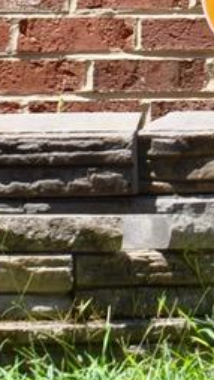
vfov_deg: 2.6
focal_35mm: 834
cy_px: -527
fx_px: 8408
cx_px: 1368
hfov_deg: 1.4
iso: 200
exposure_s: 1/200
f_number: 8
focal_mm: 66
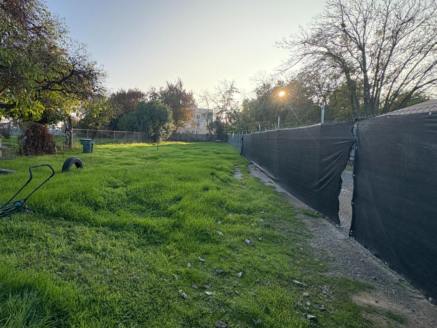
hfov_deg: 83.1
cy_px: 142
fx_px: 240
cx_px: 164
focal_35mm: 19
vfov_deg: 68.4
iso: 64
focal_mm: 2.22
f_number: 2.2
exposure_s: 1/812
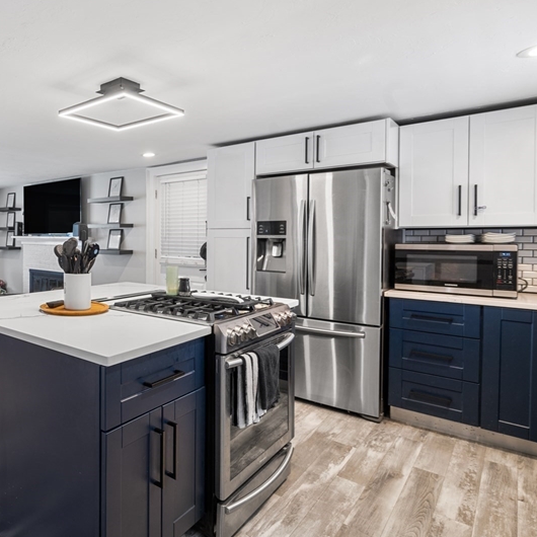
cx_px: 80
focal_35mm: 23
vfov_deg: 67.1
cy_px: 244
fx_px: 404
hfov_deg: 59.8
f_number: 7.1
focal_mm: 14
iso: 250
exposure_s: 1.6
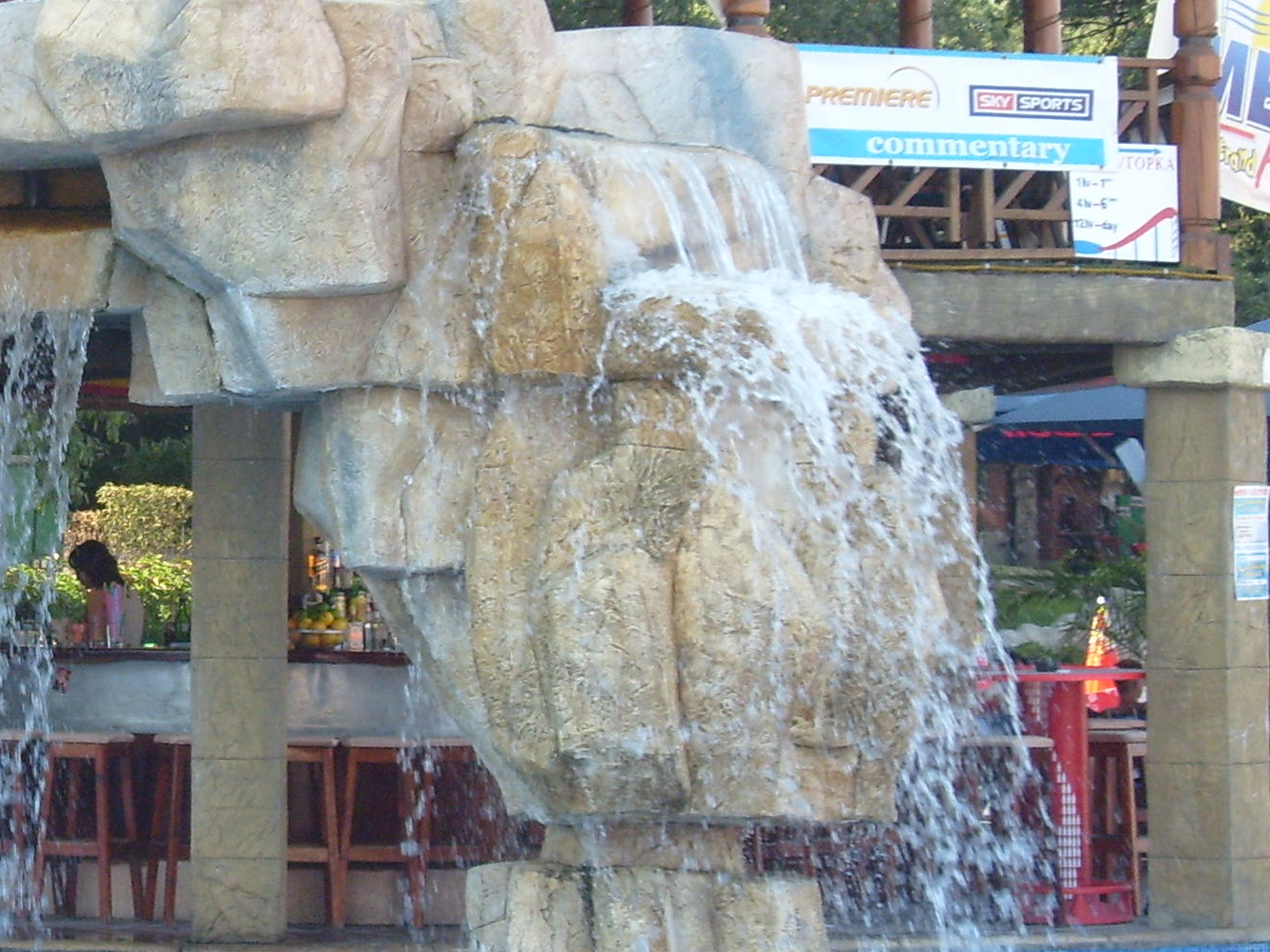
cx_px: -51
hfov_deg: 15.0
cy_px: 474
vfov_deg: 11.5
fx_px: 4733
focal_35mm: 129
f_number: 3.6
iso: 80
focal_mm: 10.3
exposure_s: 1/180
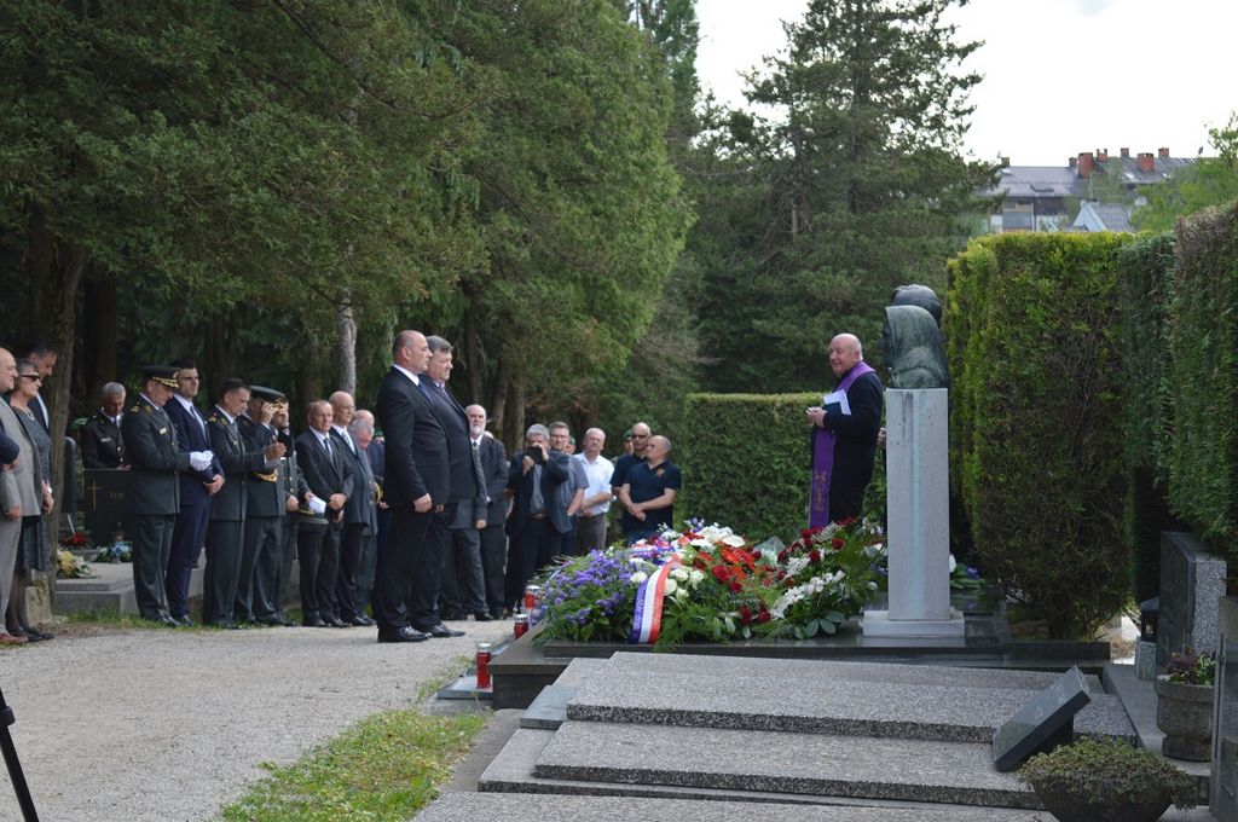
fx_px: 2833
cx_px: 619
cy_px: 411
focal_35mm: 82
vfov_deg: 16.5
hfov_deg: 24.6
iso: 160
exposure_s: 1/125
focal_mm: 55
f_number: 5.6
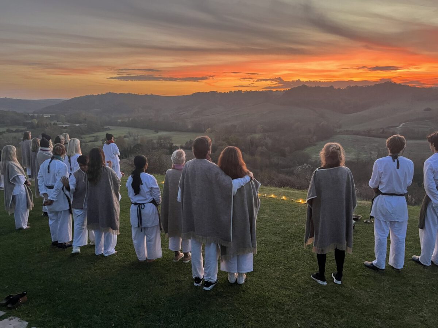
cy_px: 164
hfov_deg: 67.3
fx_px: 329
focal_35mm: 26
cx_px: 219
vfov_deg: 53.1
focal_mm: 5.1
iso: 400
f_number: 1.6
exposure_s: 1/60
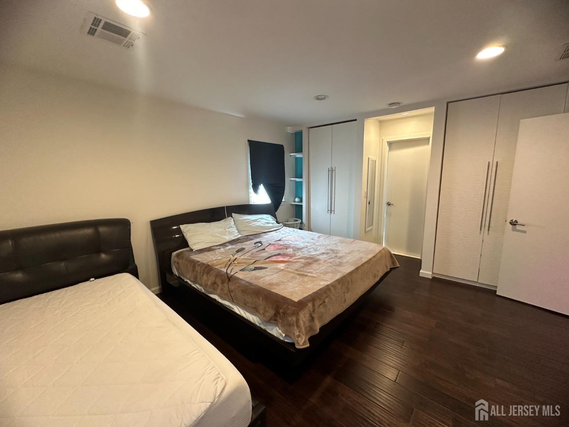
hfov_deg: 102.1
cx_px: 284
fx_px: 230
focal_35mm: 14
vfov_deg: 85.7
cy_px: 214
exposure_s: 1/60
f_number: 2.2
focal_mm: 2.22
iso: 250
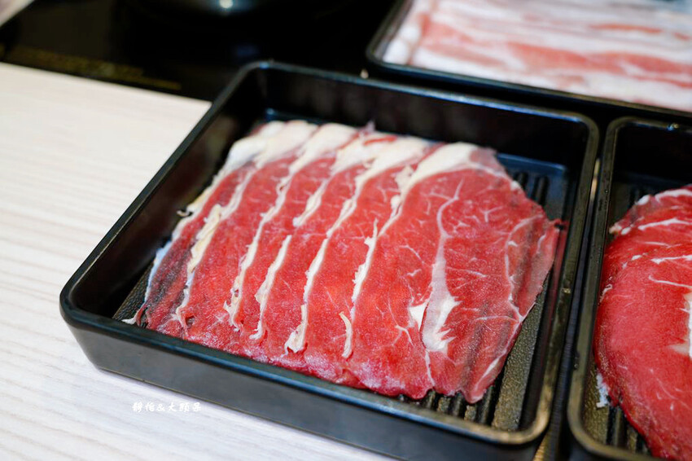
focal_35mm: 38
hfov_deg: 50.7
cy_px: 230
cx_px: 346
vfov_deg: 35.0
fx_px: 730
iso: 320
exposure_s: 1/50
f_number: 4.5
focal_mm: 38
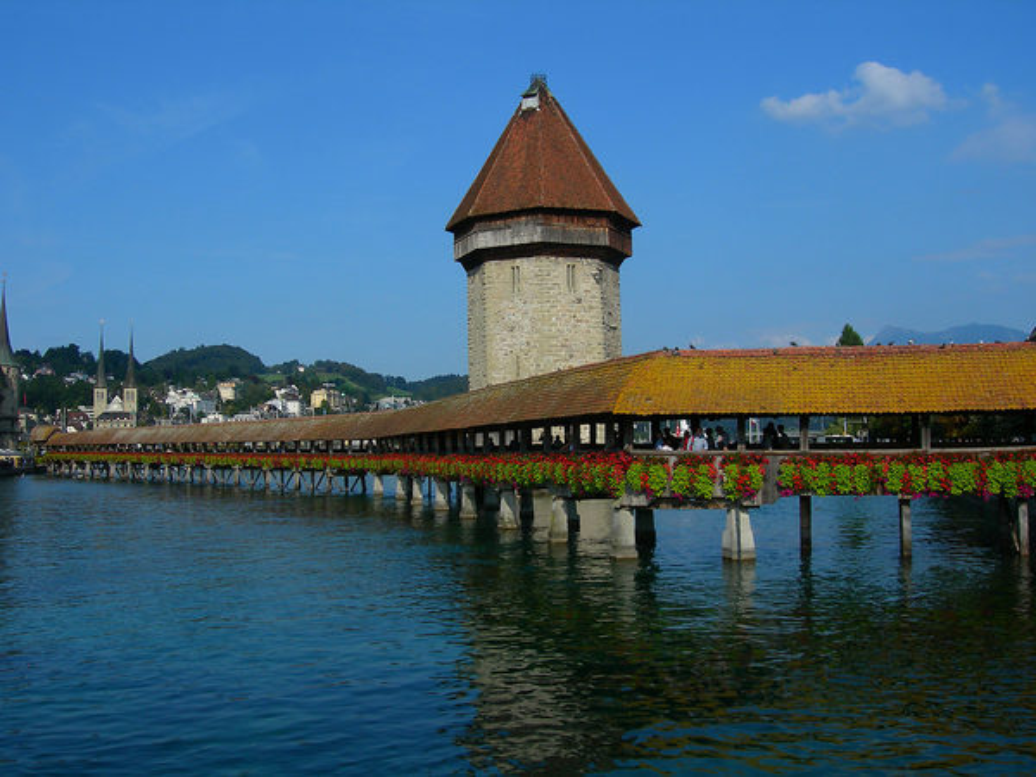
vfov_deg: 37.7
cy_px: 388
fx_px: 1137
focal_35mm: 38
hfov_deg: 49.0
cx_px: 518
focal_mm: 7.8
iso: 50
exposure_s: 1/710
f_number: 4.8
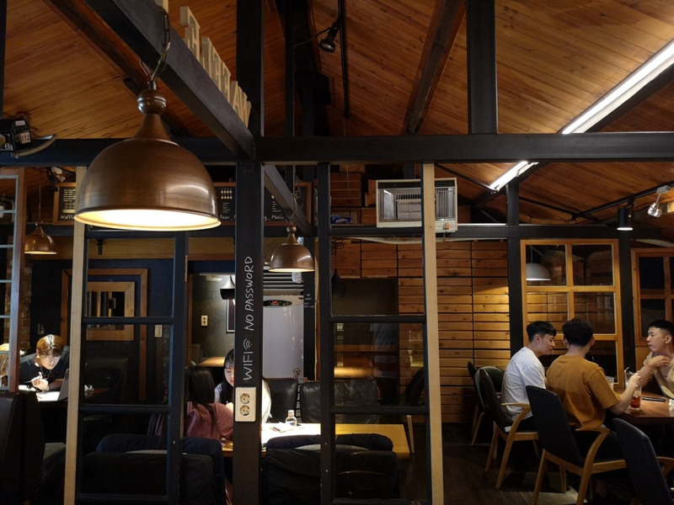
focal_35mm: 27
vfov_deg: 51.4
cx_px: 337
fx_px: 526
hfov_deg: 65.3
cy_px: 252
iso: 640
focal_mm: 3.95
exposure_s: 1/24
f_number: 1.8
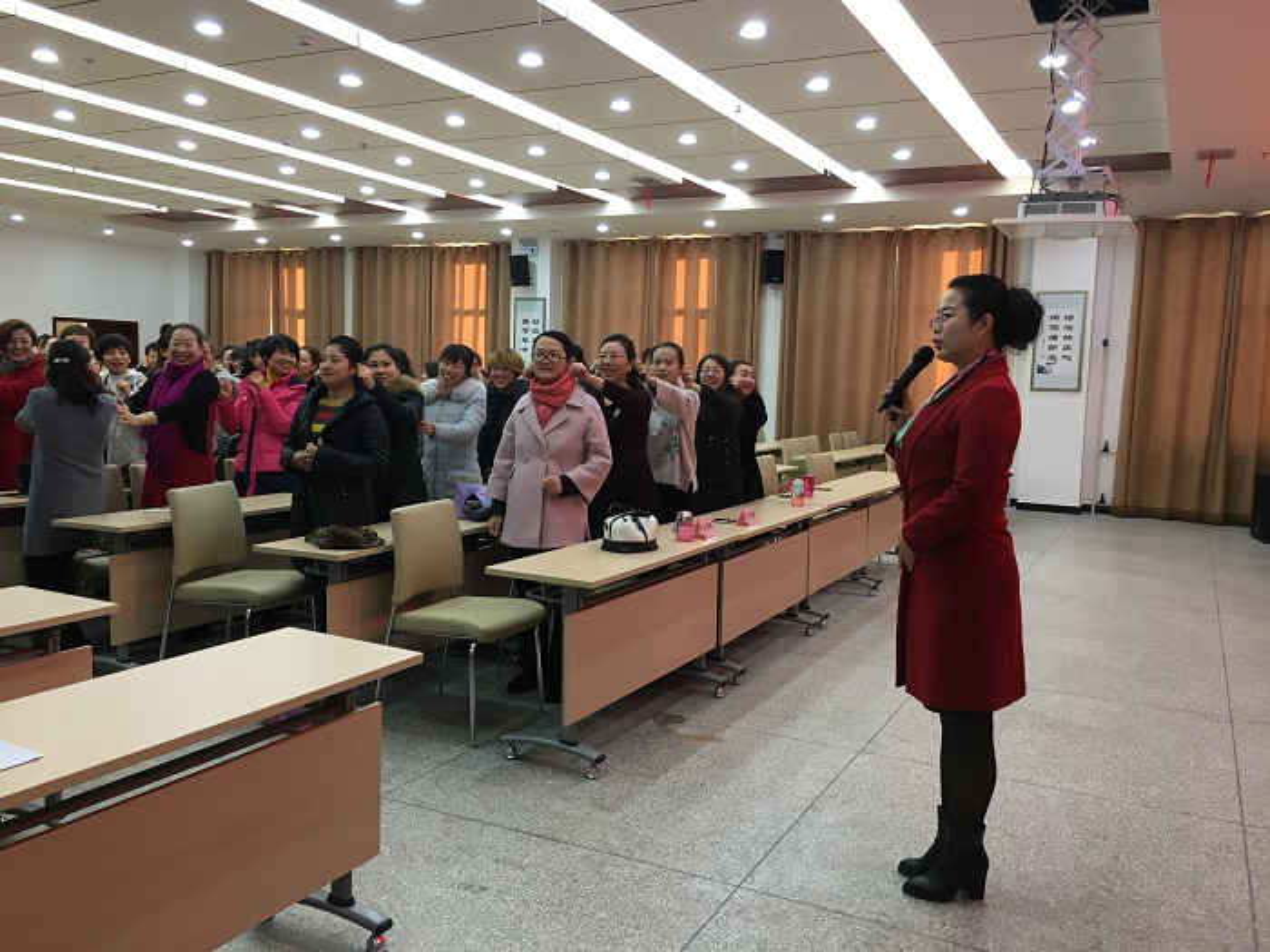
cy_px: 476
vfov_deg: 48.2
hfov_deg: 61.7
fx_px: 1064
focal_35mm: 29
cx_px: 635
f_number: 2.2
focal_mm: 4.15
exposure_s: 1/33
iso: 64
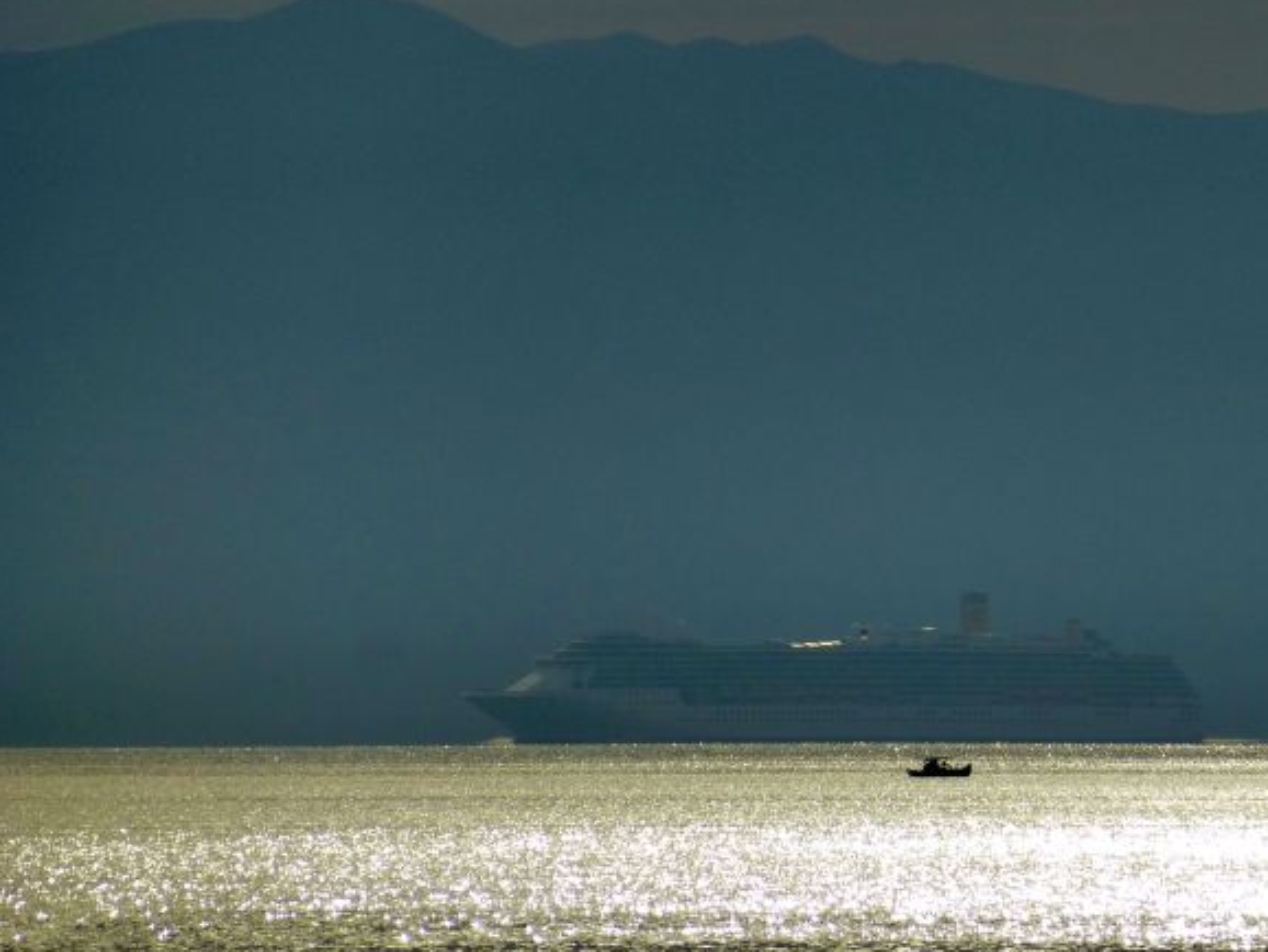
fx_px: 24333
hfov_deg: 3.0
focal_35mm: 664
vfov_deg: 2.2
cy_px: 469
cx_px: 869
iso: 160
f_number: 6.4
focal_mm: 86
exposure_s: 1/1300
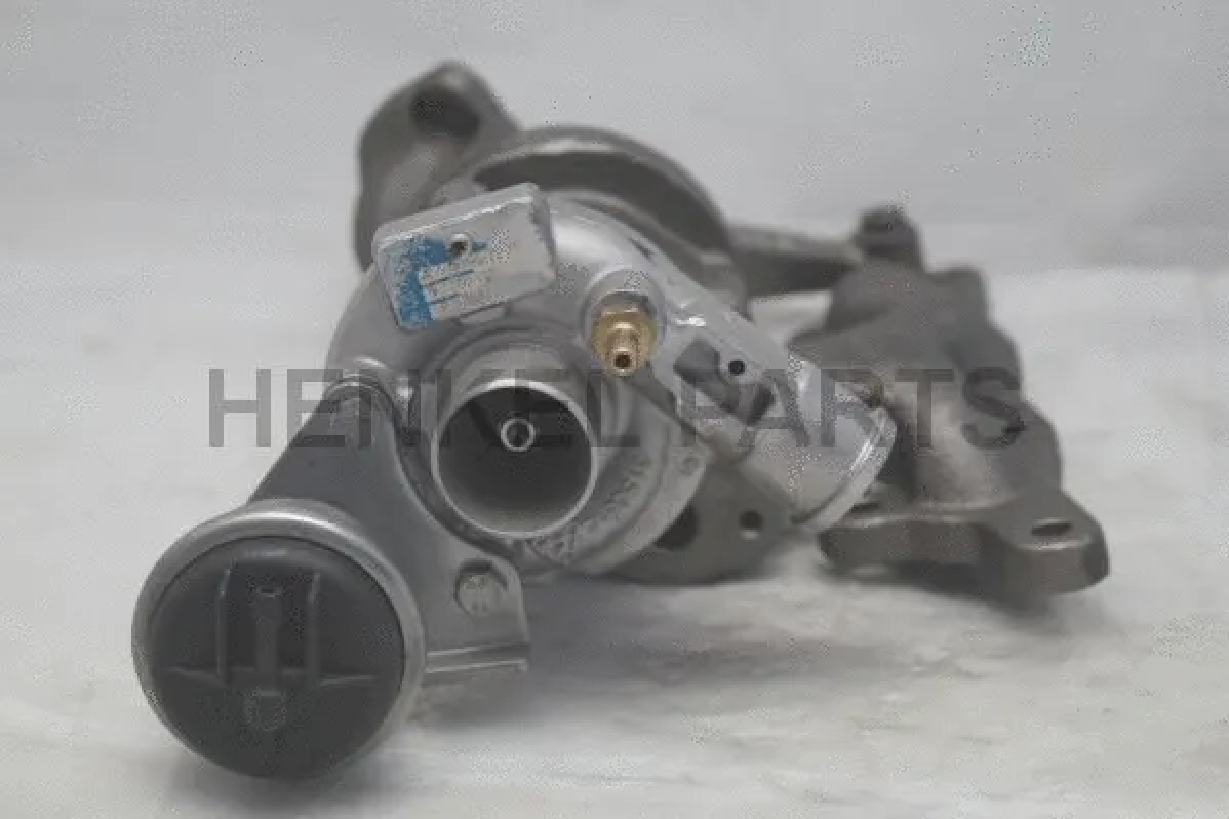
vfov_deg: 16.5
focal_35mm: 82
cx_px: 614
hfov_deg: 24.6
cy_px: 410
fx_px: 2816
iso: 1250
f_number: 5.6
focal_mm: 55
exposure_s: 1/160
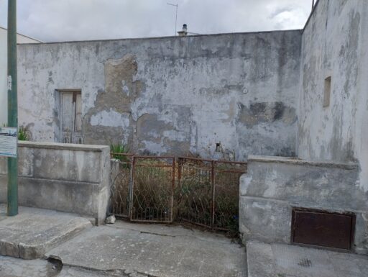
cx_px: 184
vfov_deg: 55.0
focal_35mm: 25
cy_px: 138
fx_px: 266
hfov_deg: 69.3
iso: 100
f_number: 1.7
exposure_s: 1/577
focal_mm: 4.71
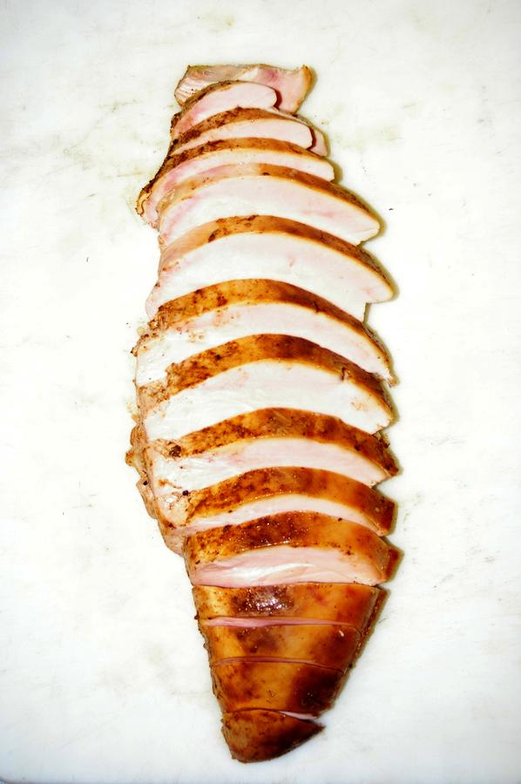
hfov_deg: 31.8
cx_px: 260
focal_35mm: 42
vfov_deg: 46.4
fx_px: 914
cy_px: 392
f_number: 3.5
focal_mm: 28
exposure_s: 1/45
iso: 200
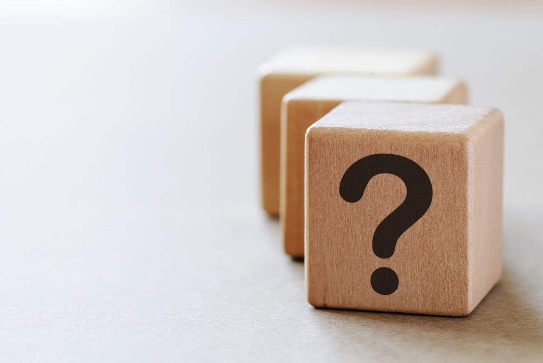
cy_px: 182
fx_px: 2038
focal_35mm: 135
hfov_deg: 15.2
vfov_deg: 10.2
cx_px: 272
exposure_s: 1/2.5
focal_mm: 90
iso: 100
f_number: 11
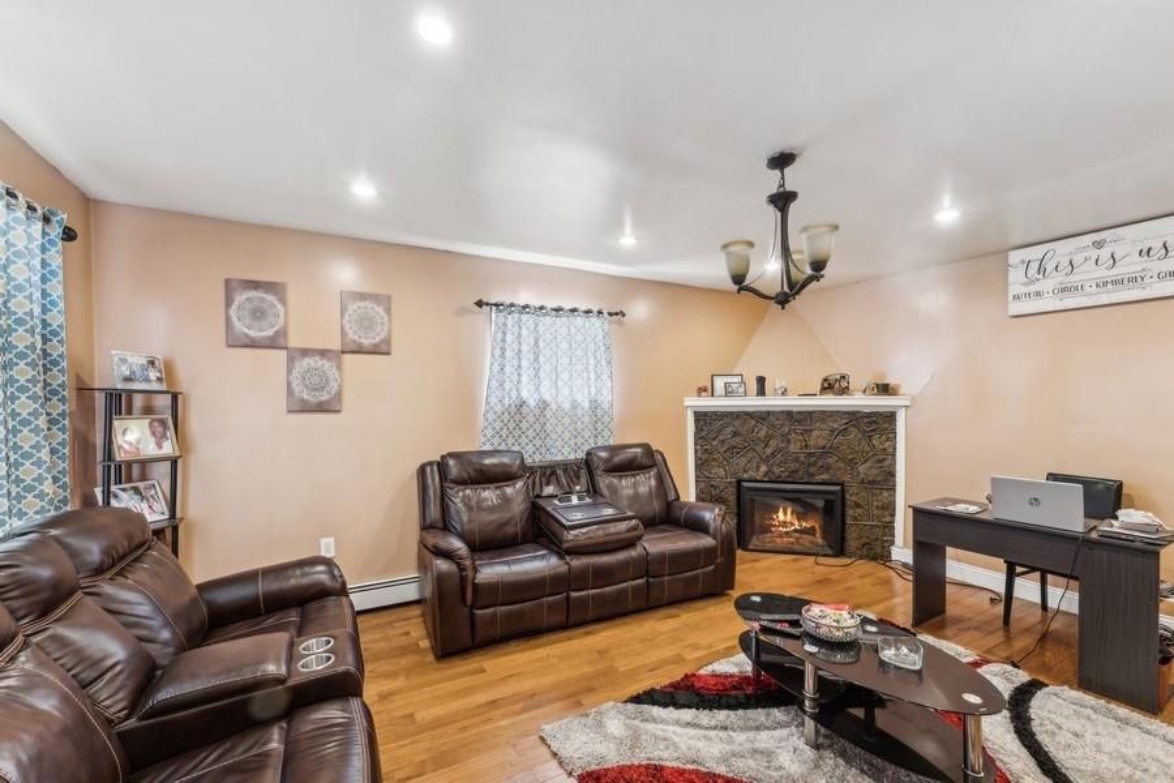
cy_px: 392
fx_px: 457
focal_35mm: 14
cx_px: 587
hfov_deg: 104.3
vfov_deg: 81.2
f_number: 11
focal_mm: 14
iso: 100
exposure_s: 1
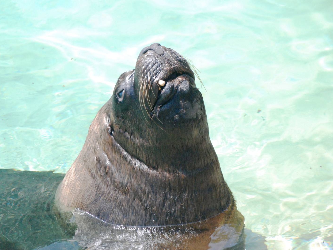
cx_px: 147
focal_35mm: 244
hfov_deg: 8.1
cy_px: 125
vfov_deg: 6.1
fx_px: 2347
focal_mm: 150
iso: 1600
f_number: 5.6
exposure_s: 1/2000
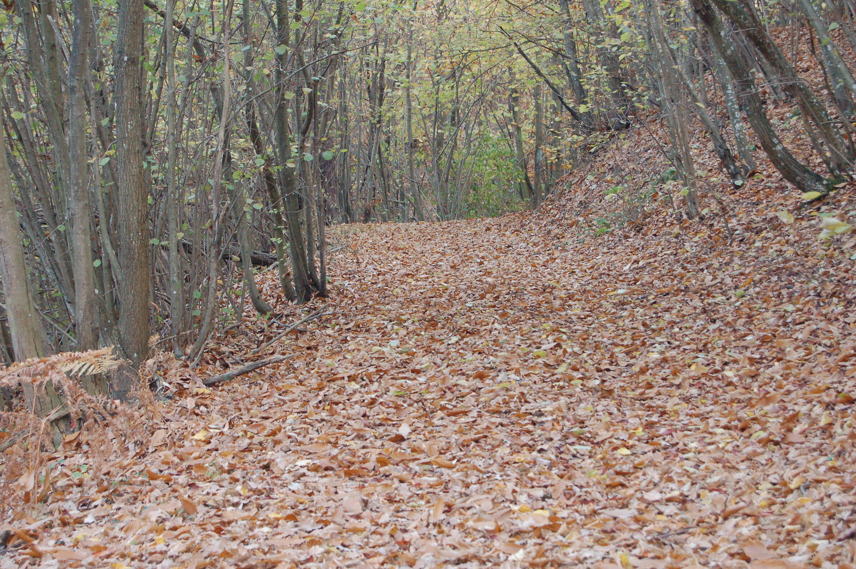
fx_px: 1984
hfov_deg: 24.3
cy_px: 283
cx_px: 424
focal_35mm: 84
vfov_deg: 16.3
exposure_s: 1/60
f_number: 5.6
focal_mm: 55
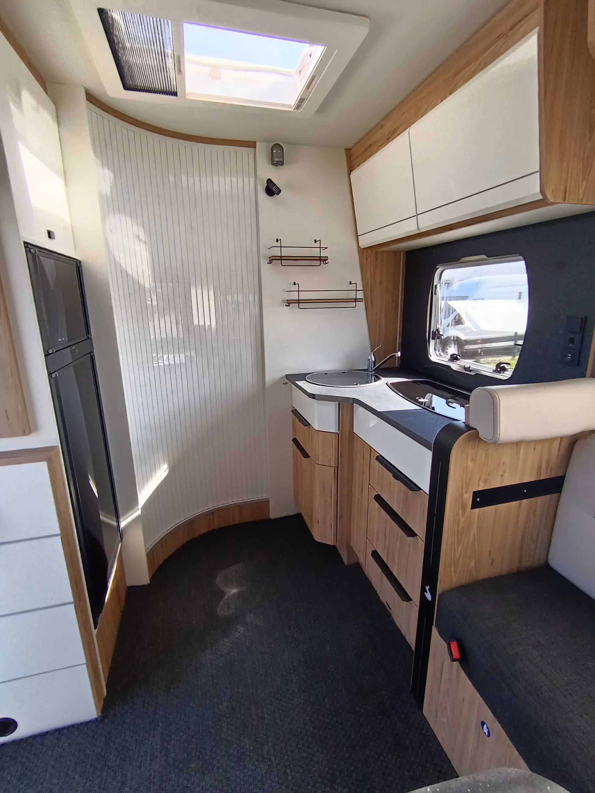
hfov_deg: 74.7
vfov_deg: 91.0
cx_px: 298
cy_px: 396
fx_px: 390
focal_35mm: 17
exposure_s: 1/100
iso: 106
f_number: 2.2
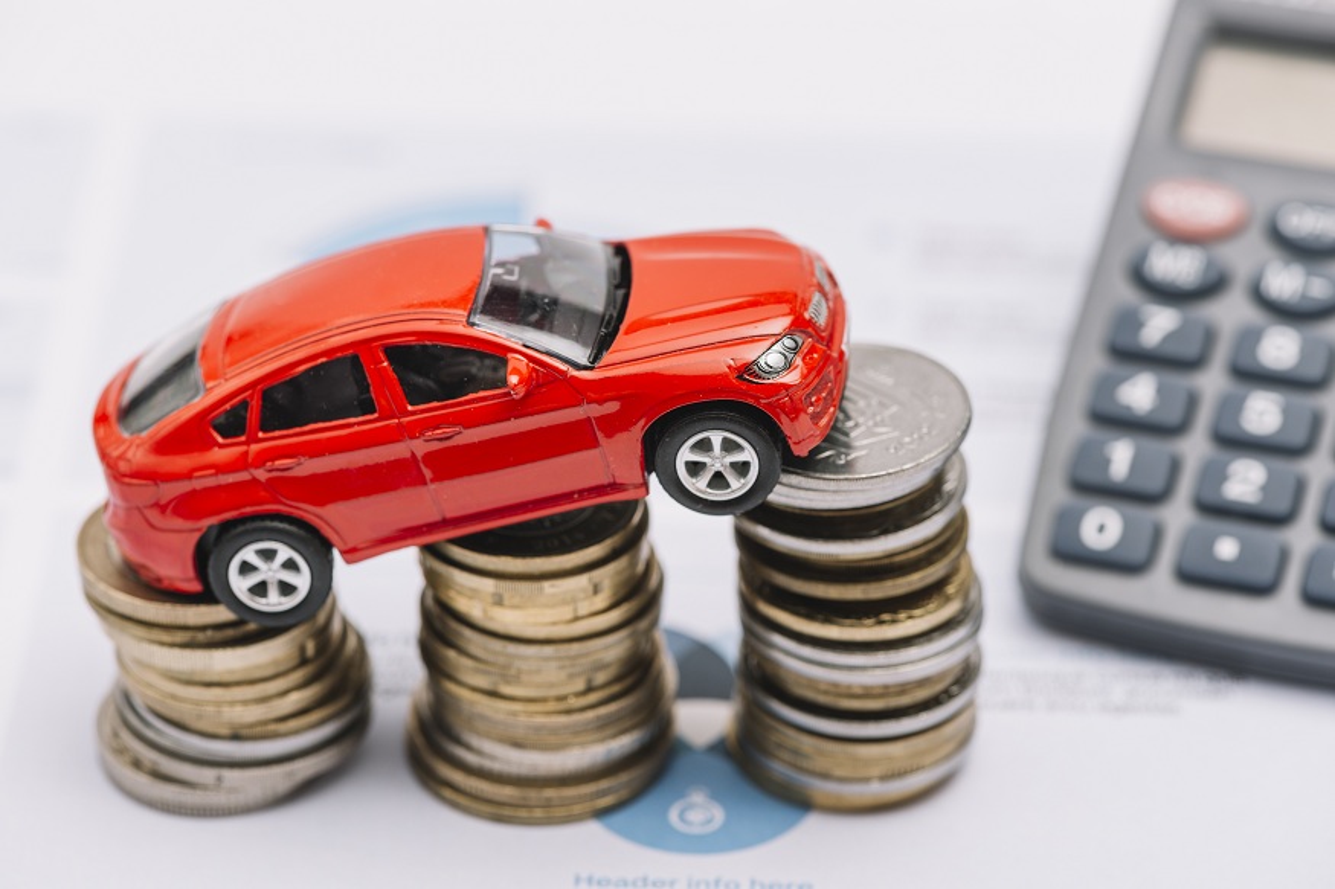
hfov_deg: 19.5
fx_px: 3893
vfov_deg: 13.0
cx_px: 668
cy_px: 444
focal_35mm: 105
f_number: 9
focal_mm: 105
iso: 200
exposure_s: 1/125
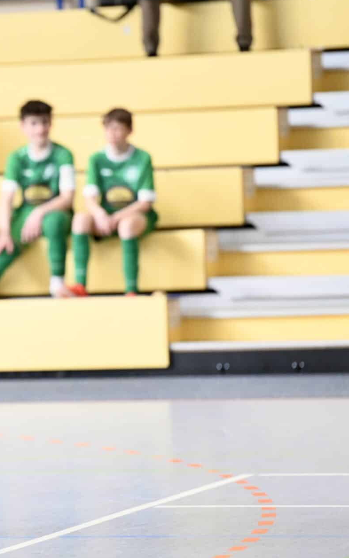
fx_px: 4793
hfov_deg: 4.2
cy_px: 282
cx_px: -68
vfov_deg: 6.7
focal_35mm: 315
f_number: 2.8
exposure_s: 1/1250
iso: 5000
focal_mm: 190
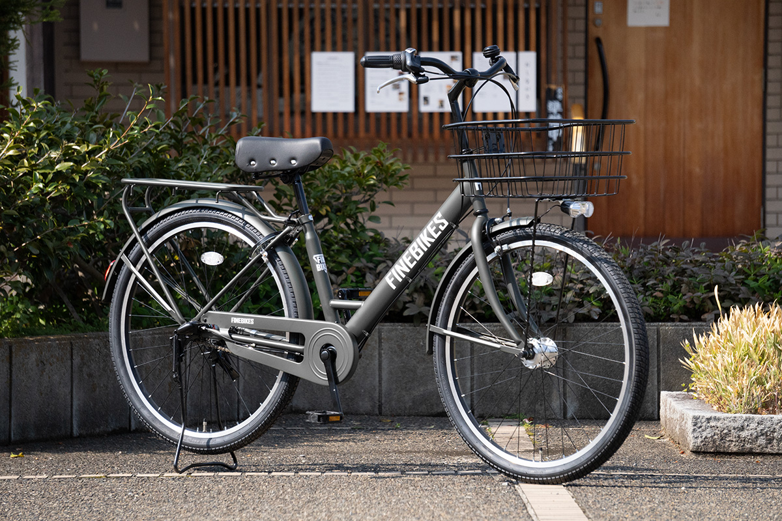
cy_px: 260
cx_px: 391
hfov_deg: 9.3
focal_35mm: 220
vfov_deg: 6.2
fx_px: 4789
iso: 1000
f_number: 5.6
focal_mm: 147
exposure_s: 1/2000
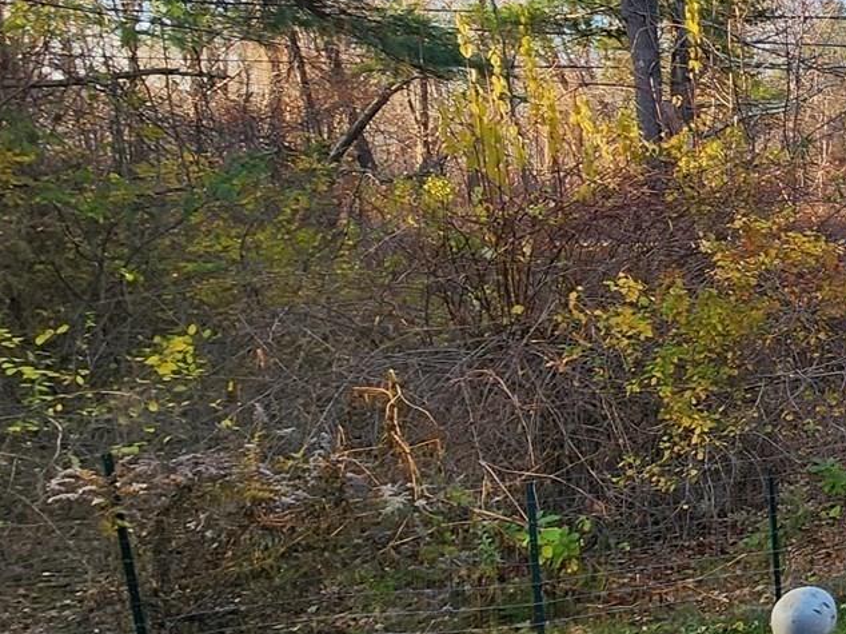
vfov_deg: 34.3
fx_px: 1026
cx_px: 1313
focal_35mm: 42
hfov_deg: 27.5
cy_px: 271
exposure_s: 1/256
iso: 50
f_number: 2.2
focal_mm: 2.2
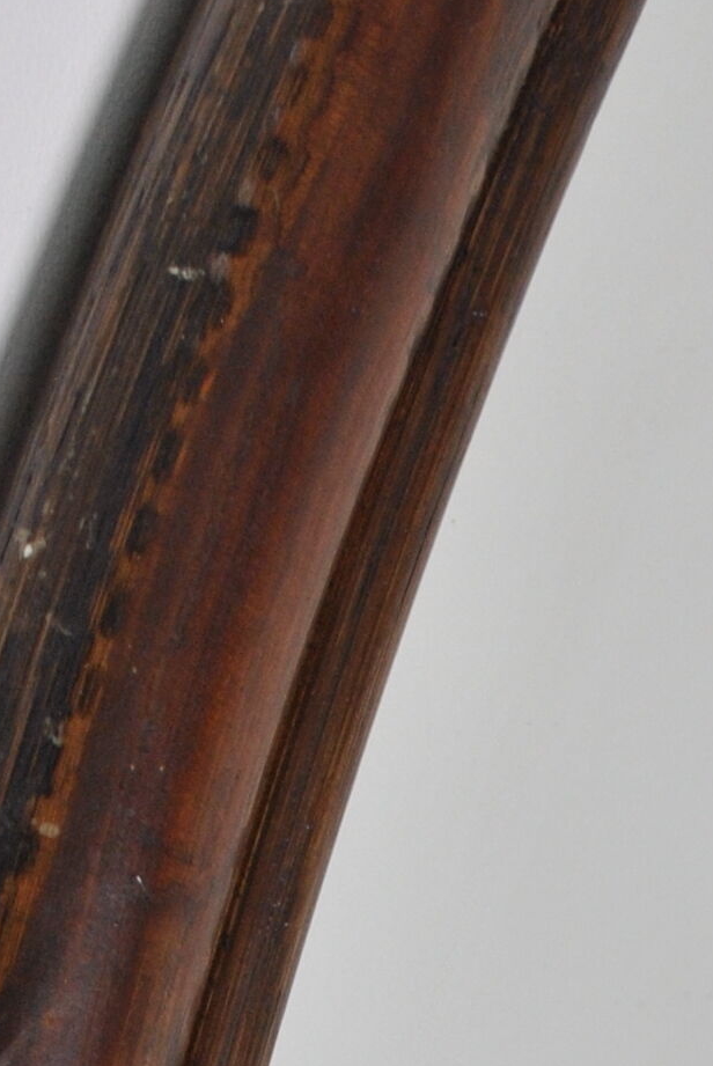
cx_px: 508
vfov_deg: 11.7
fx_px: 4861
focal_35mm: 164
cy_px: 1857
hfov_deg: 8.4
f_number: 6.3
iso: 360
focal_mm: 26
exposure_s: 1/30
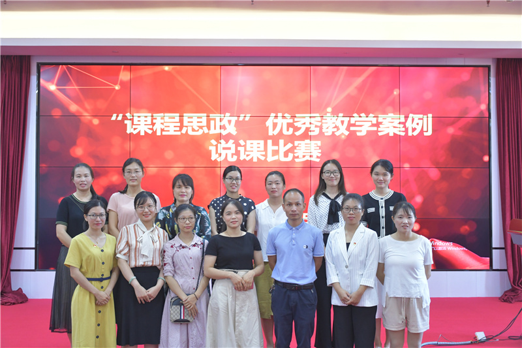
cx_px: 261
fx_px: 696
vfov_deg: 28.1
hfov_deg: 41.1
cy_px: 174
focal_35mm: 48
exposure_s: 1/50
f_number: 4
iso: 1600
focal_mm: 32
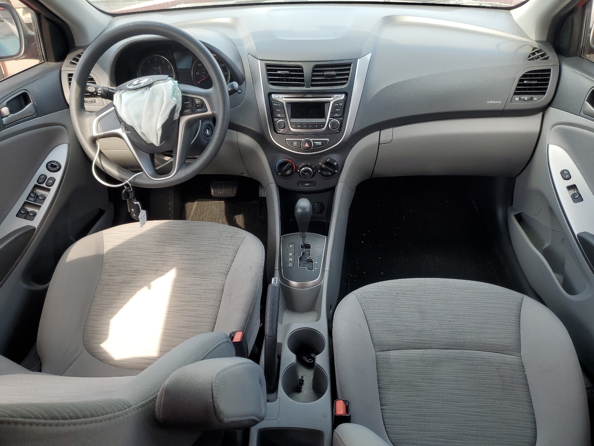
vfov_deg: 53.1
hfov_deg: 67.3
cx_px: 297
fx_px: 446
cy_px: 223
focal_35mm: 26
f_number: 1.5
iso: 50
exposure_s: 1/227
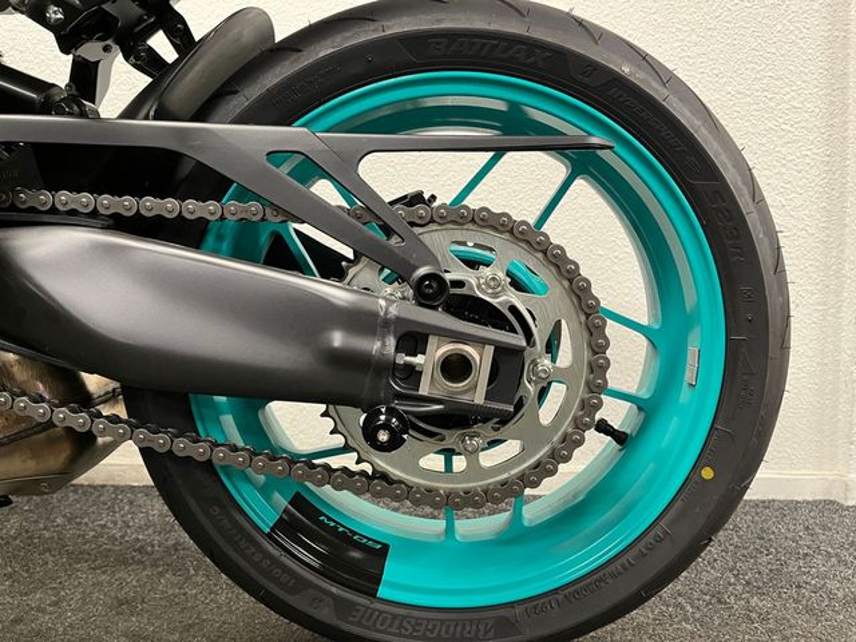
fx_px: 643
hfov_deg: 67.3
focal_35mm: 26
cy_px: 321
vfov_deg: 53.1
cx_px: 428
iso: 320
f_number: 1.6
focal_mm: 5.1
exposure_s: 1/50
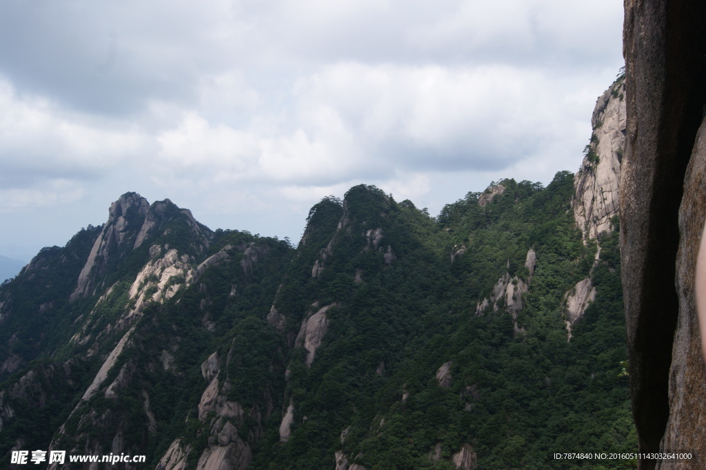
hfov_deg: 53.2
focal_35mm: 36
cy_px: 235
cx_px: 353
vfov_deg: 36.8
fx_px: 705
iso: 100
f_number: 11
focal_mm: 24
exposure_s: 1/160
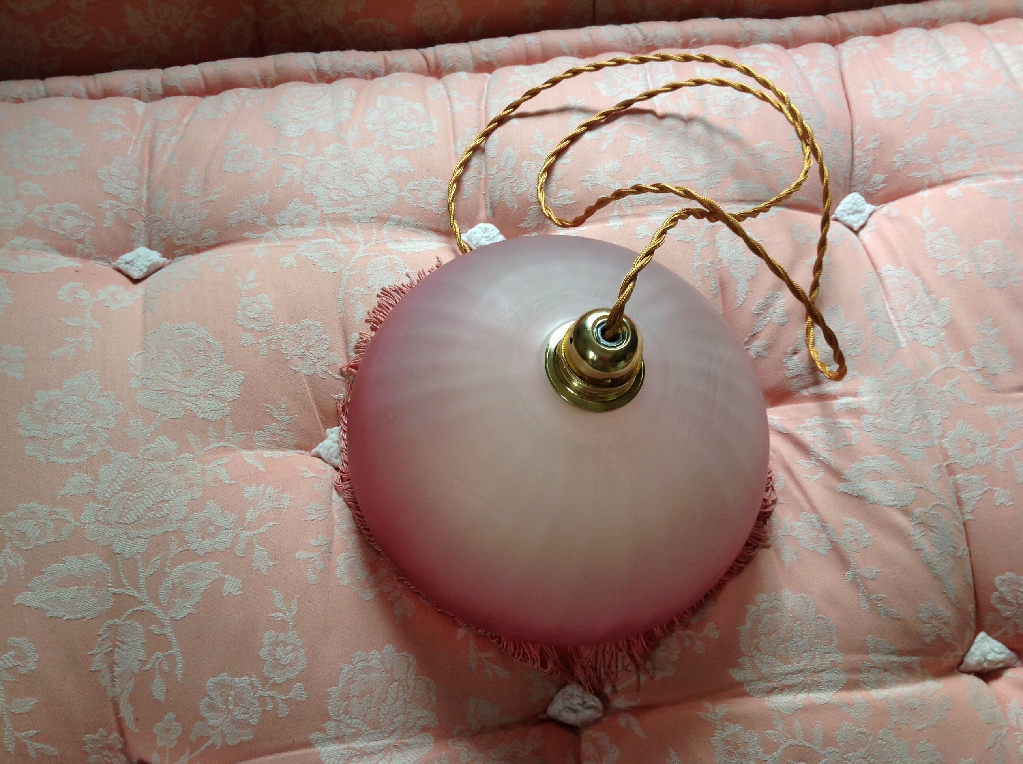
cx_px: 512
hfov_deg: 52.7
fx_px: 1033
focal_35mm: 35
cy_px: 382
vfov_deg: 40.6
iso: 50
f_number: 2.4
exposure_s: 1/17
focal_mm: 4.28
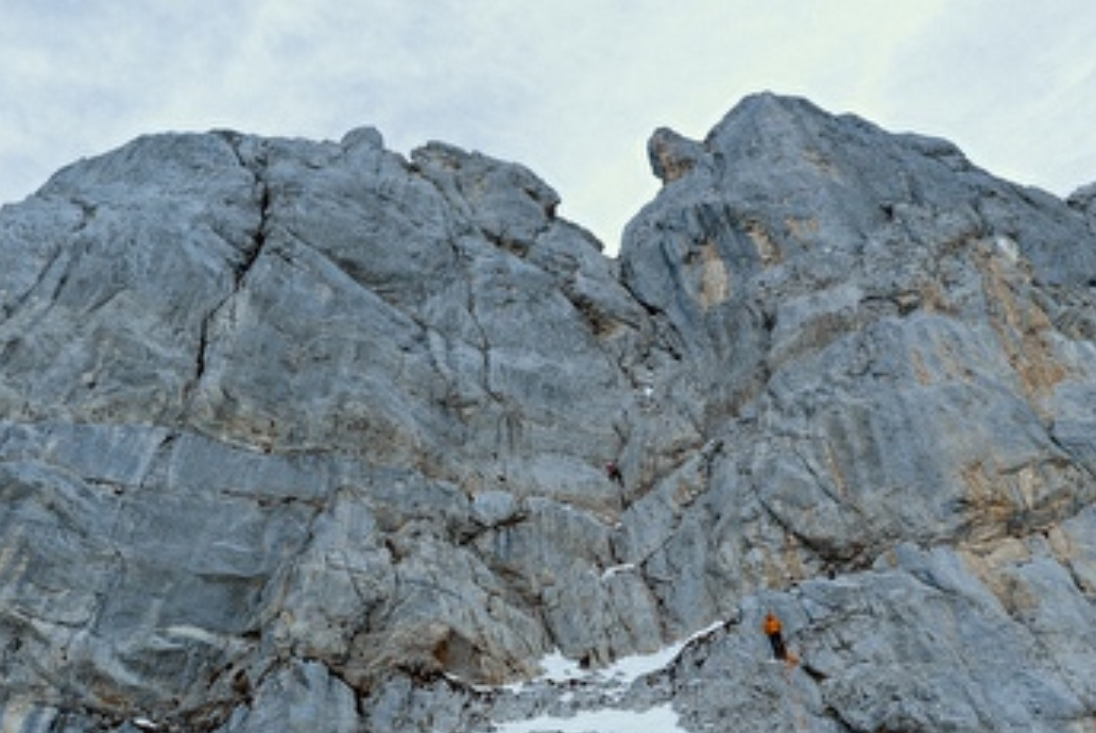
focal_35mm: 35
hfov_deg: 54.4
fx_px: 1066
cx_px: 542
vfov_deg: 37.8
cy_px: 441
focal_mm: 14.45
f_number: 2.8
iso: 125
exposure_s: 1/50
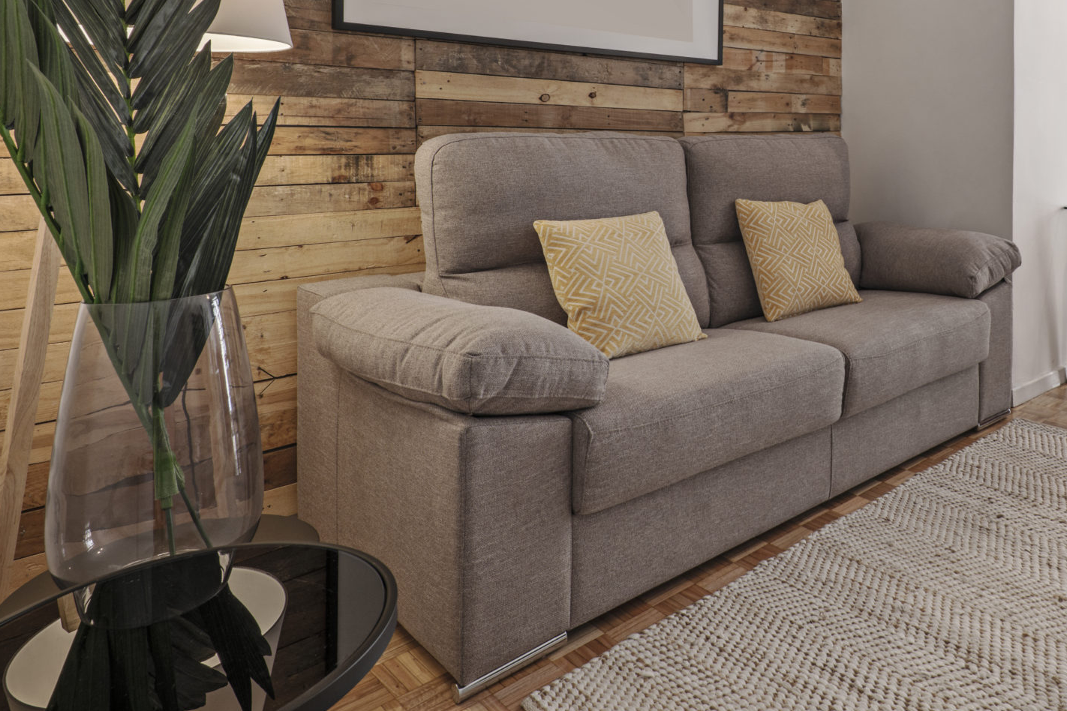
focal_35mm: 27
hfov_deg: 62.7
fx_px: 800
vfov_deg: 45.5
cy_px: 141
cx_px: 825
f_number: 10
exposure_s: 1/1.67
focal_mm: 15
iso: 100
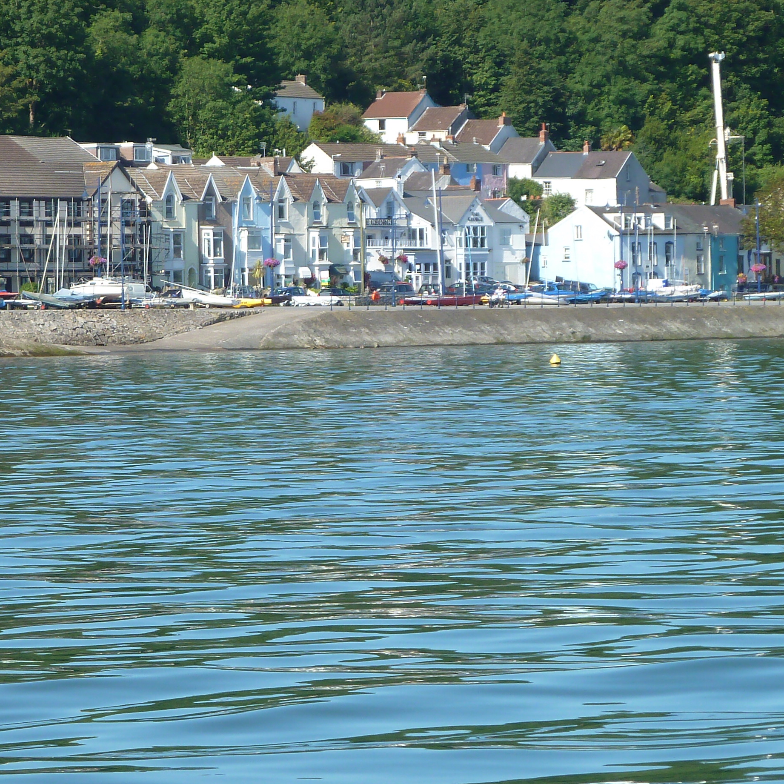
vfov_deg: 8.2
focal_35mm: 213
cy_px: 203
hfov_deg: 8.2
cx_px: 310
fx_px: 5458
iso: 80
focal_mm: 18.2
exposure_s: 1/320
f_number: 4.4
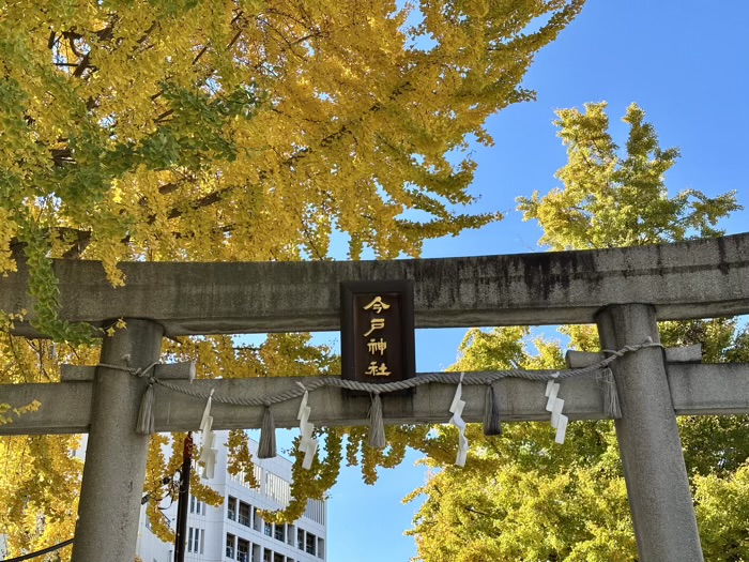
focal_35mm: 52
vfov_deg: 28.0
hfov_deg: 36.8
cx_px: 374
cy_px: 281
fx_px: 1125
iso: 32
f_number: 1.6
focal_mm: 5.96
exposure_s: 1/837
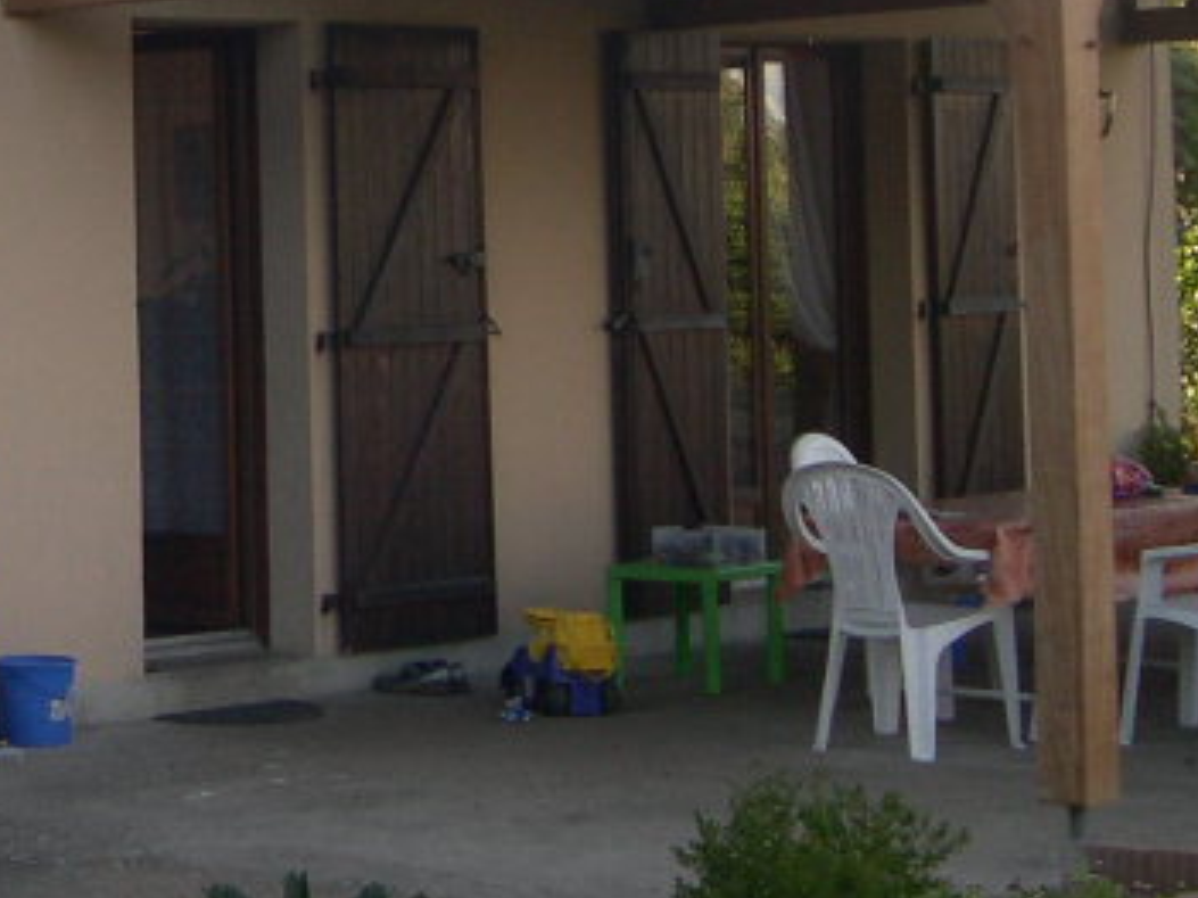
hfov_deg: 17.0
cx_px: -208
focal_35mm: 111
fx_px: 3840
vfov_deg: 13.1
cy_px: -20
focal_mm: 8
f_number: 2.8
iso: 100
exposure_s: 1/286
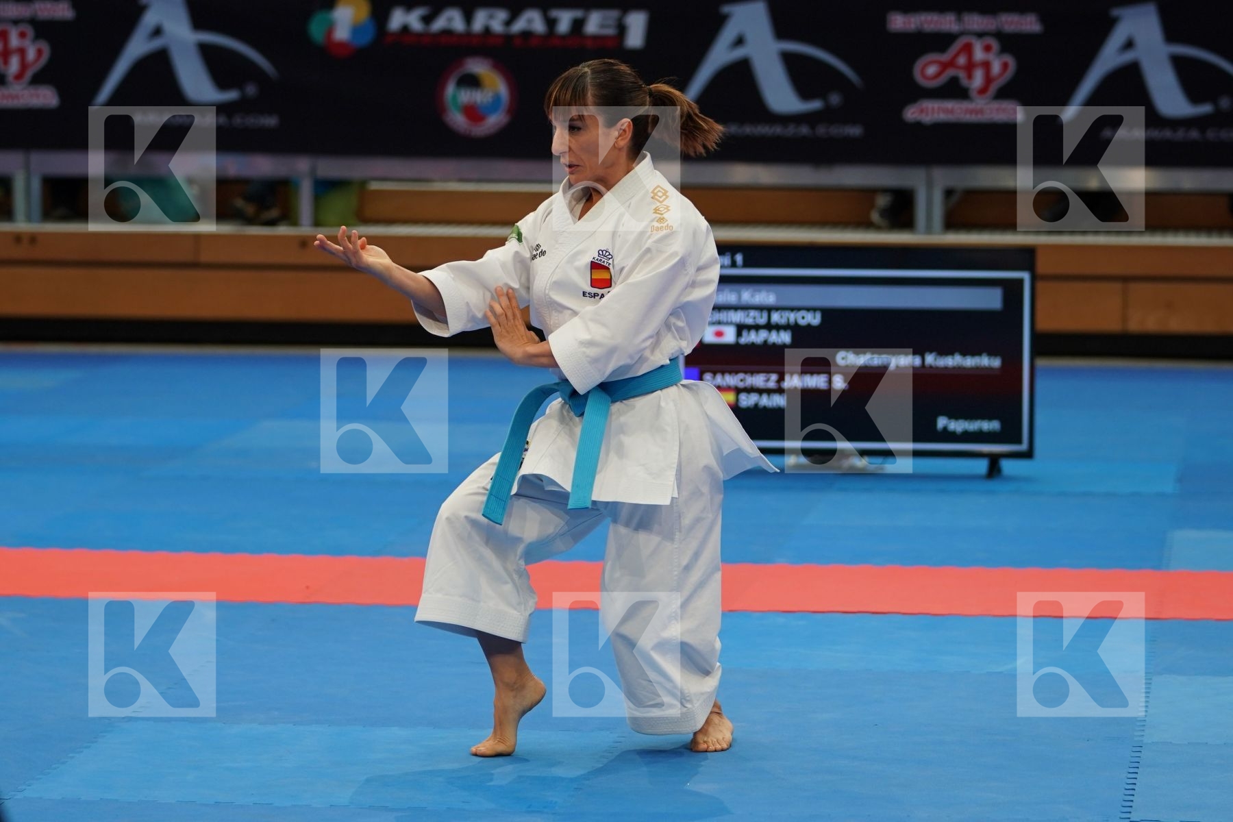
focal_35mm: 150
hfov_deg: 13.7
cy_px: 411
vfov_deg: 9.1
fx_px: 5137
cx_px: 616
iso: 640
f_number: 2.8
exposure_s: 1/500
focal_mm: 100
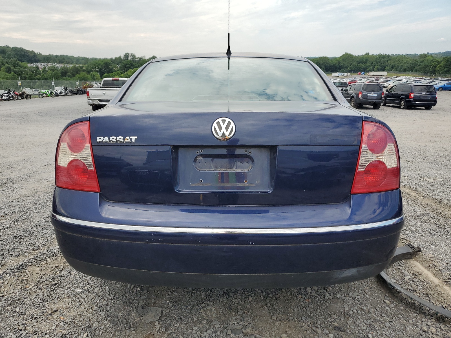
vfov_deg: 53.1
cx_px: 226
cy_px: 169
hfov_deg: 67.3
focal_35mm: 26
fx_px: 339
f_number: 1.5
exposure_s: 1/1667
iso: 50
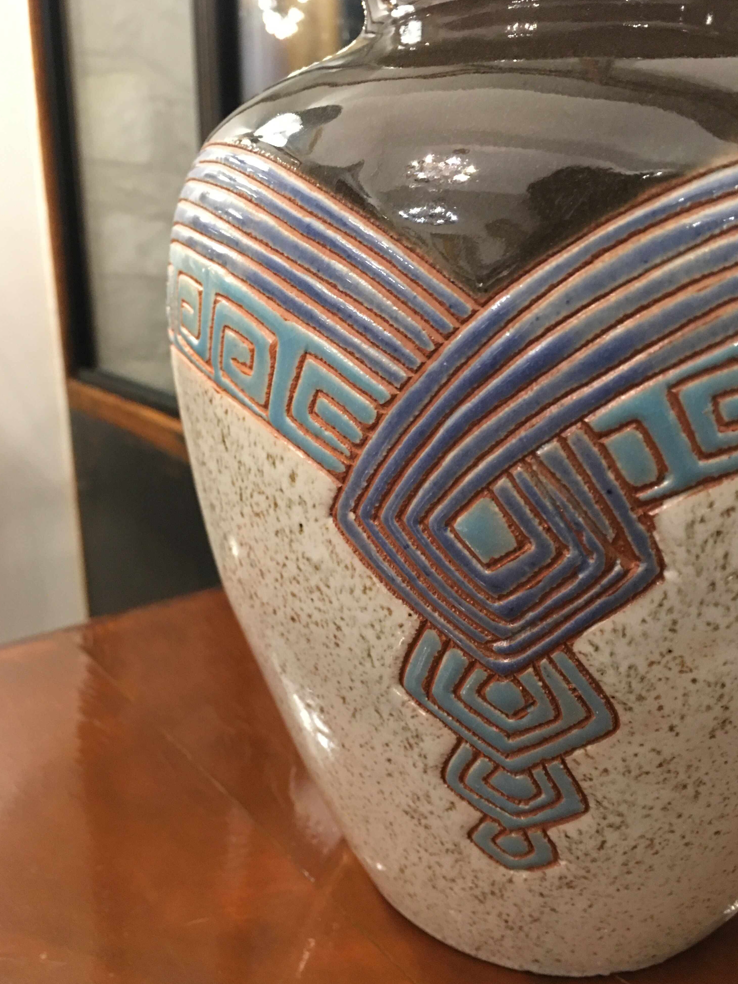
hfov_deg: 46.8
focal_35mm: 30
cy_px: 489
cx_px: 370
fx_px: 853
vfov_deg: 60.0
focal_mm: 4.15
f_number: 2.2
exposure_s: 1/8
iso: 125
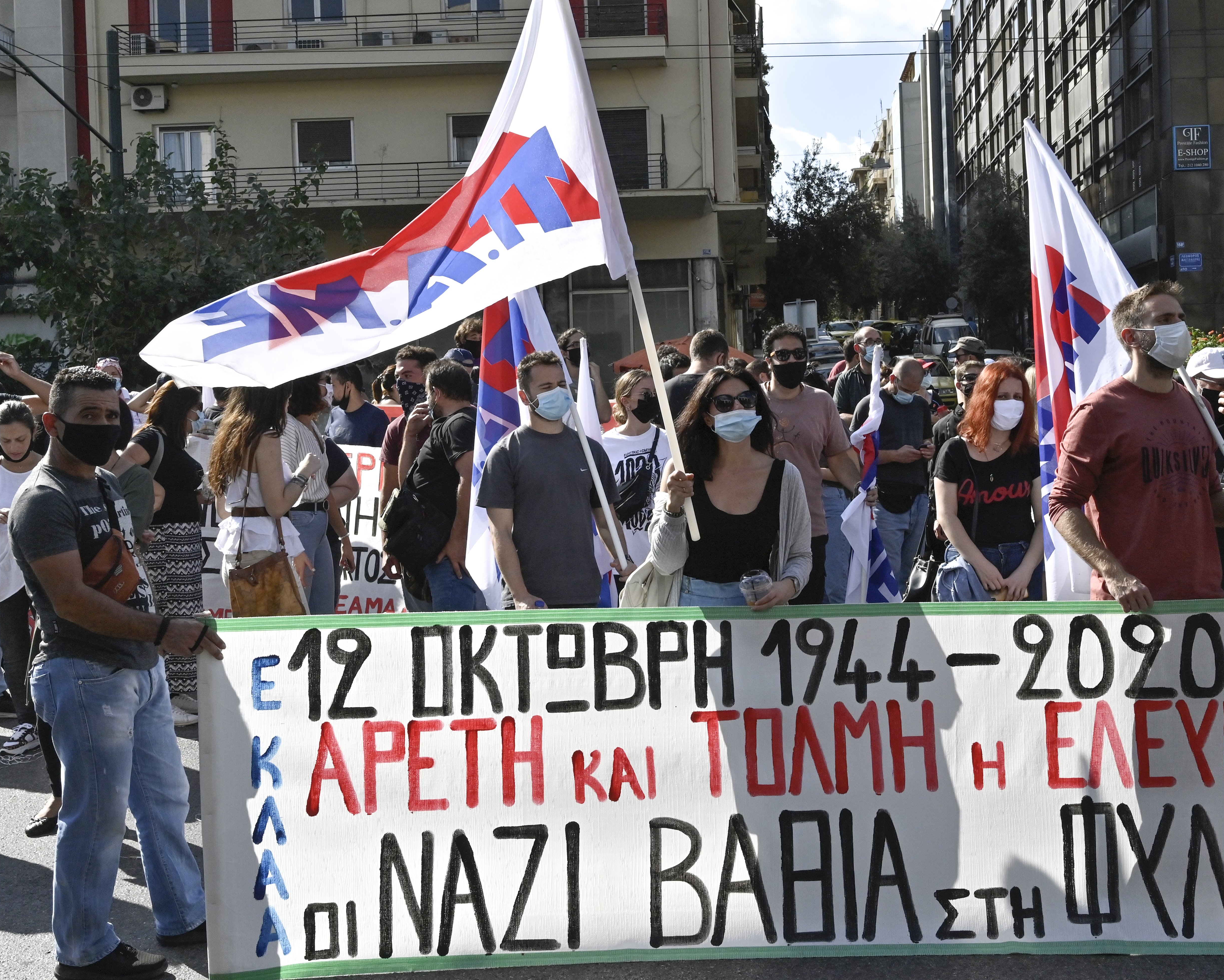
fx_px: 1340
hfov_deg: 48.8
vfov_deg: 40.1
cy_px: 494
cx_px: 731
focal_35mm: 37
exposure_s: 1/1250
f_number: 13
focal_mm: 32
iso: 640
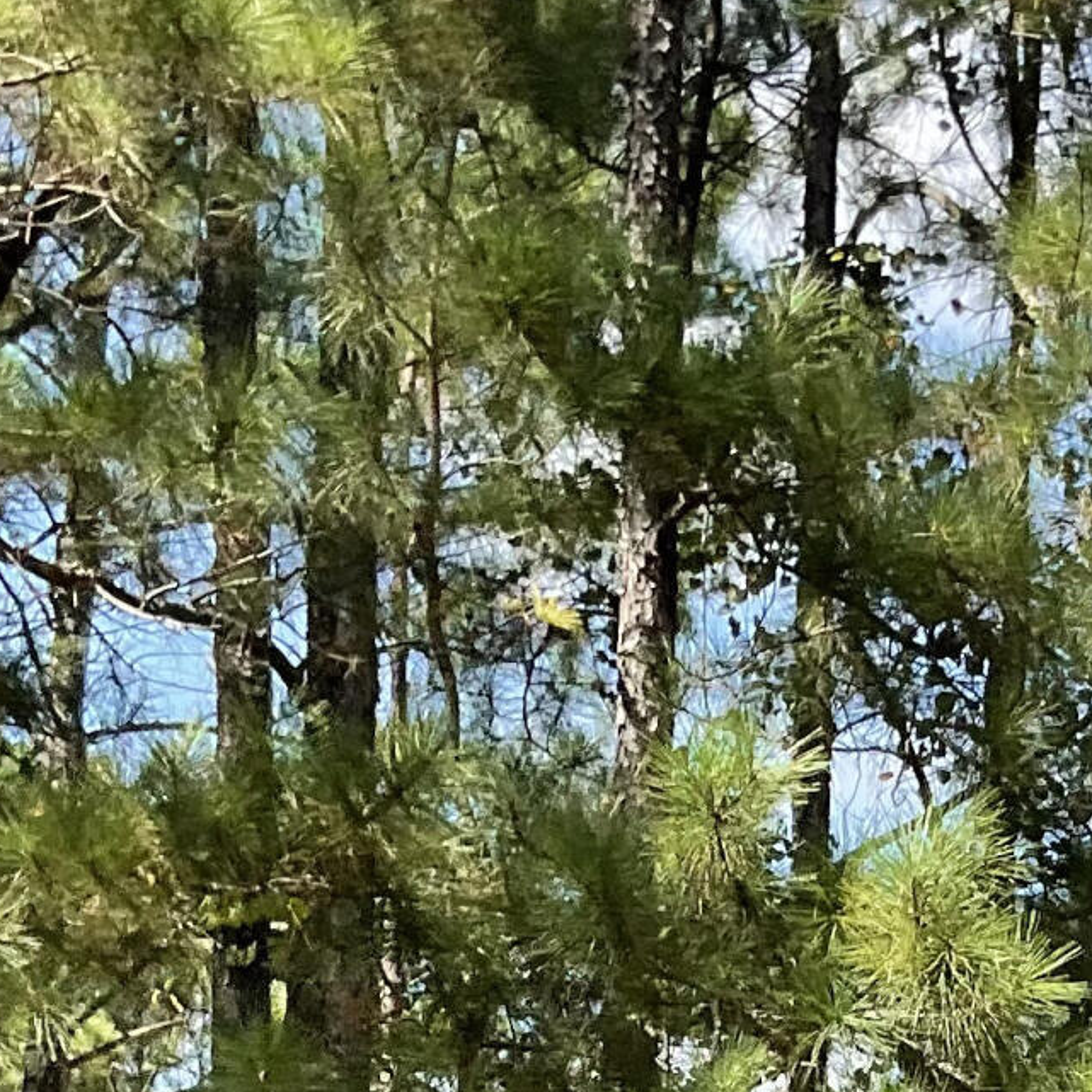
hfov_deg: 14.1
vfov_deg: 13.7
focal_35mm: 120
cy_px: 1598
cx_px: 1291
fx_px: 4283
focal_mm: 3
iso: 16
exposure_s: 1/562
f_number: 1.8
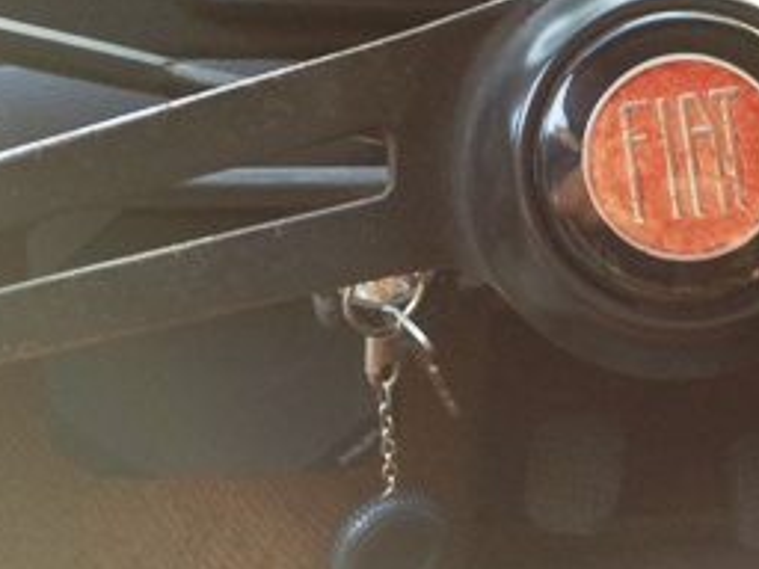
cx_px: 833
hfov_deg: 24.3
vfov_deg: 19.3
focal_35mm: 75
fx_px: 1644
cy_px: 77
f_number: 2.2
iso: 64
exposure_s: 1/30
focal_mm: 4.12
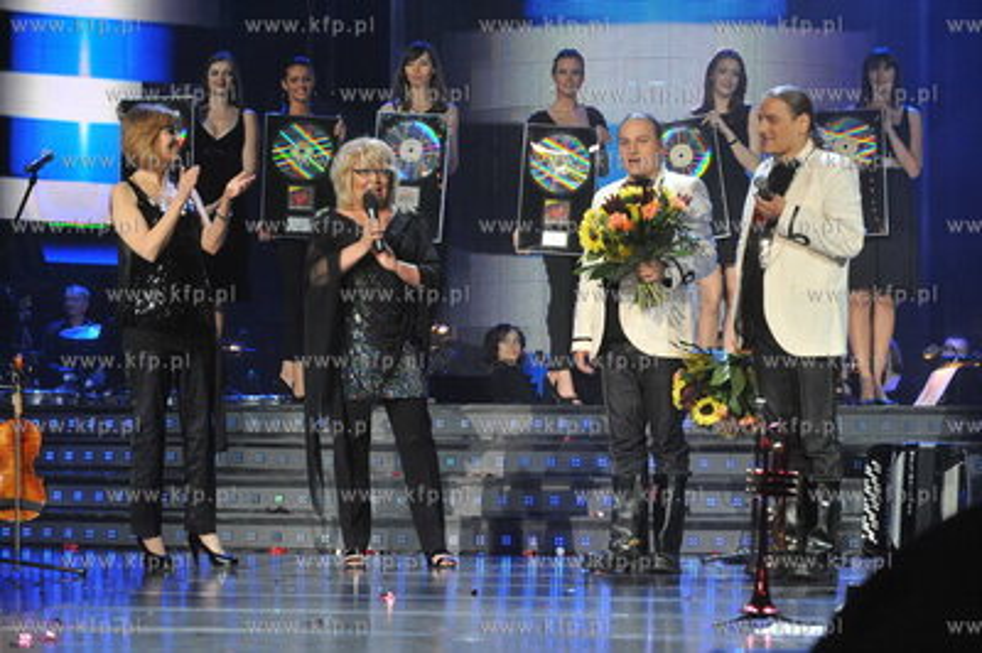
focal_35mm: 102
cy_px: 326
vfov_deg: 13.4
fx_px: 2780
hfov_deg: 20.0
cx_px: 491
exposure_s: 1/250
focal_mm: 102
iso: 3200
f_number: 5.6
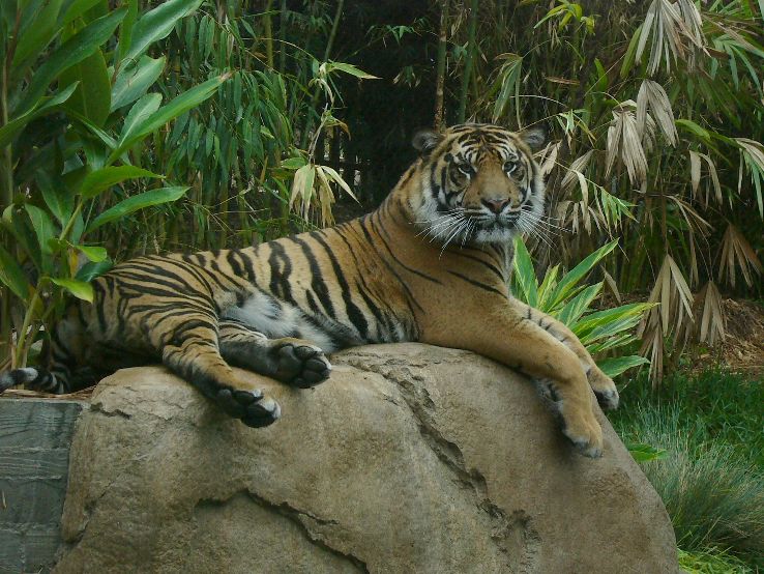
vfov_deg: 18.7
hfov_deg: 24.7
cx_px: 382
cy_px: 287
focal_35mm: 79
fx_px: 1744
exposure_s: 1/100
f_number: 4.3
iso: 200
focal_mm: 13.1
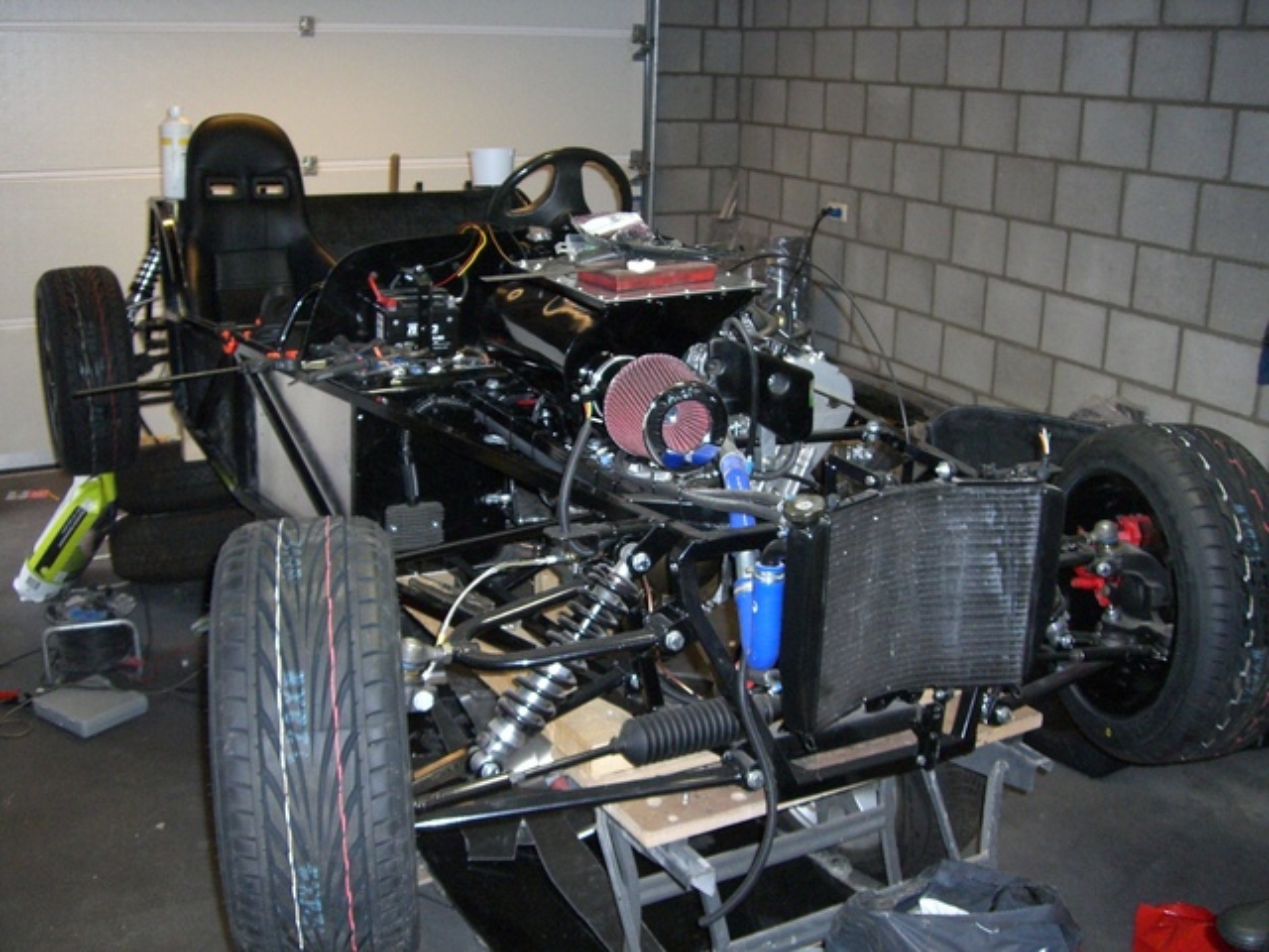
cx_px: 634
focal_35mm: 38
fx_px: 1393
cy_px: 476
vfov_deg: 37.7
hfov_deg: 49.0
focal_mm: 6.2
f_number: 2.7
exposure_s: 1/60
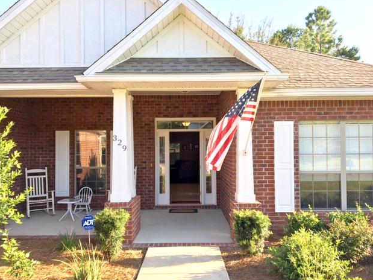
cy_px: 141
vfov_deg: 46.8
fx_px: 323
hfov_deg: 60.0
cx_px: 182
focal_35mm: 30
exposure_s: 1/277
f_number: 2.2
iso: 25
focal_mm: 4.15
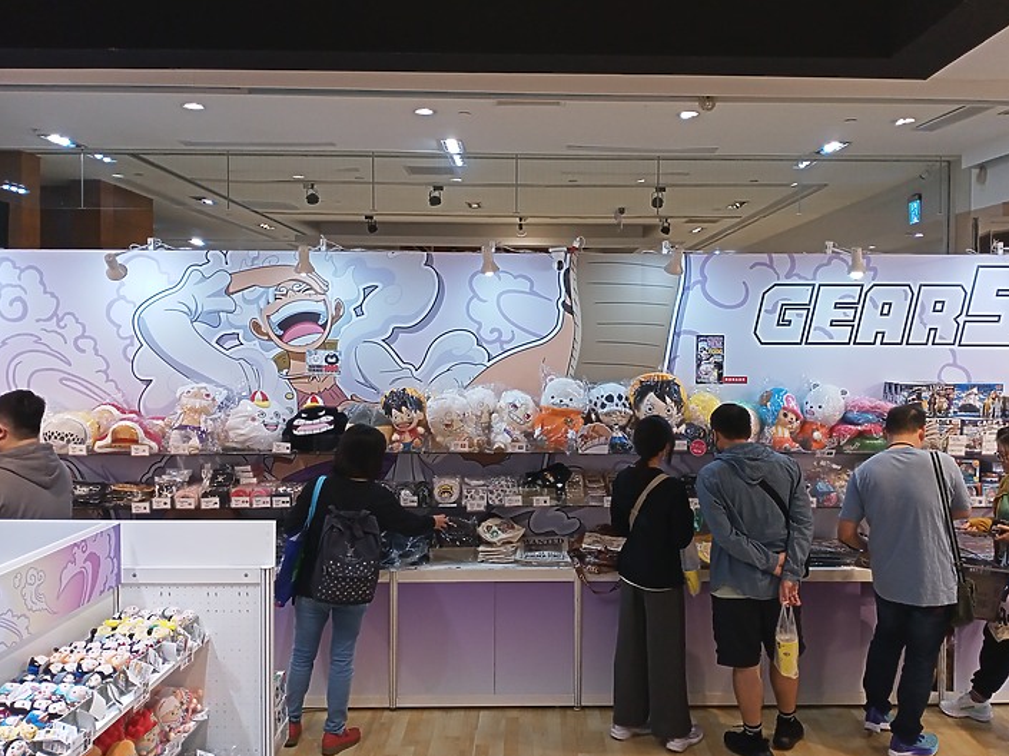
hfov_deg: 58.3
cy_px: 349
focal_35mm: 31
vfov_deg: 45.4
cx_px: 547
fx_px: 903
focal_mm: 4.05
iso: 211
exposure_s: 1/100
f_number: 1.8
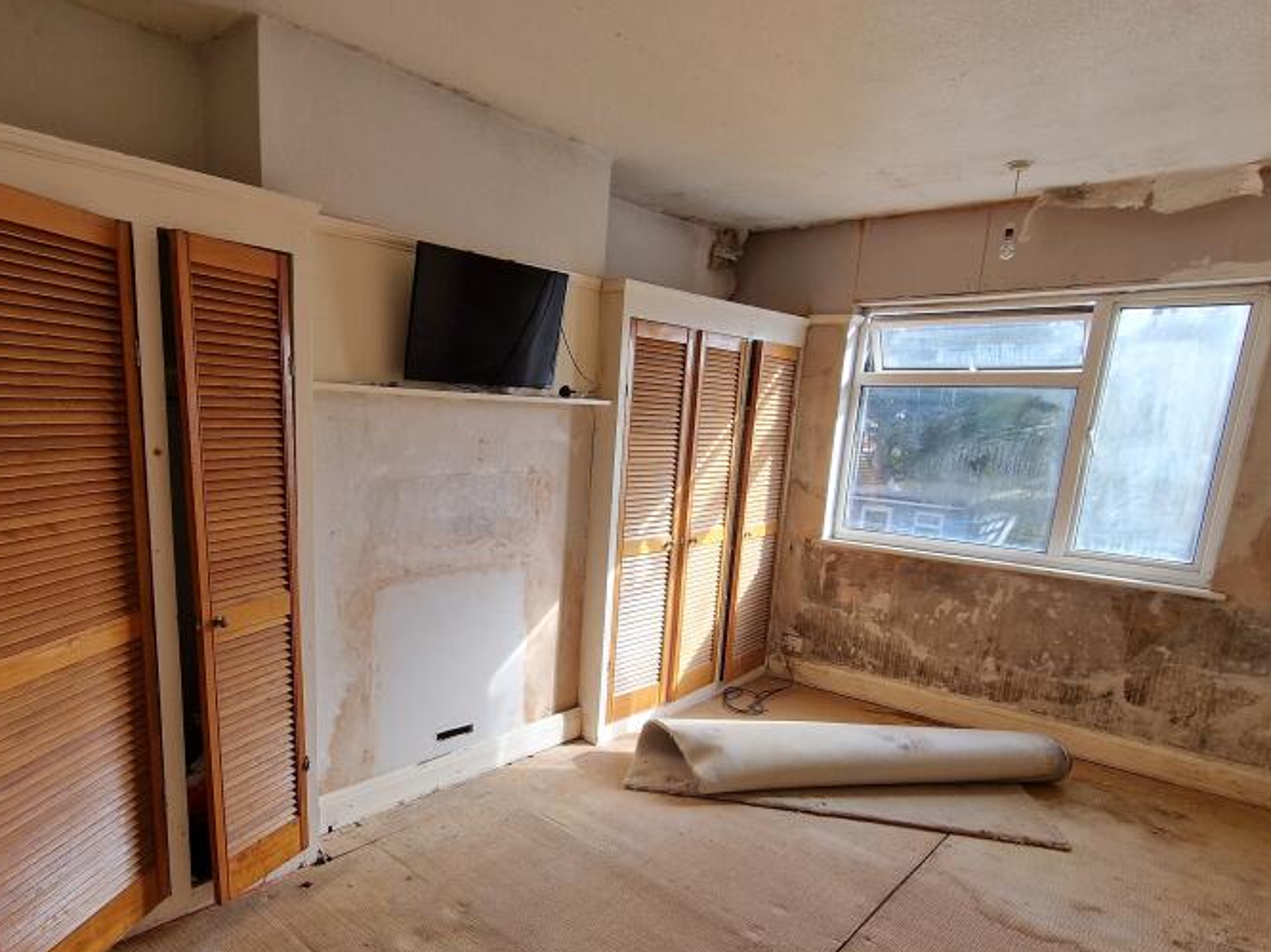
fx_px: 734
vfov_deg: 65.2
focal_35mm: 20
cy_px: 580
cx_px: 527
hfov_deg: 81.1
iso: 50
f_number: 2.2
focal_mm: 2.2
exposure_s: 1/171
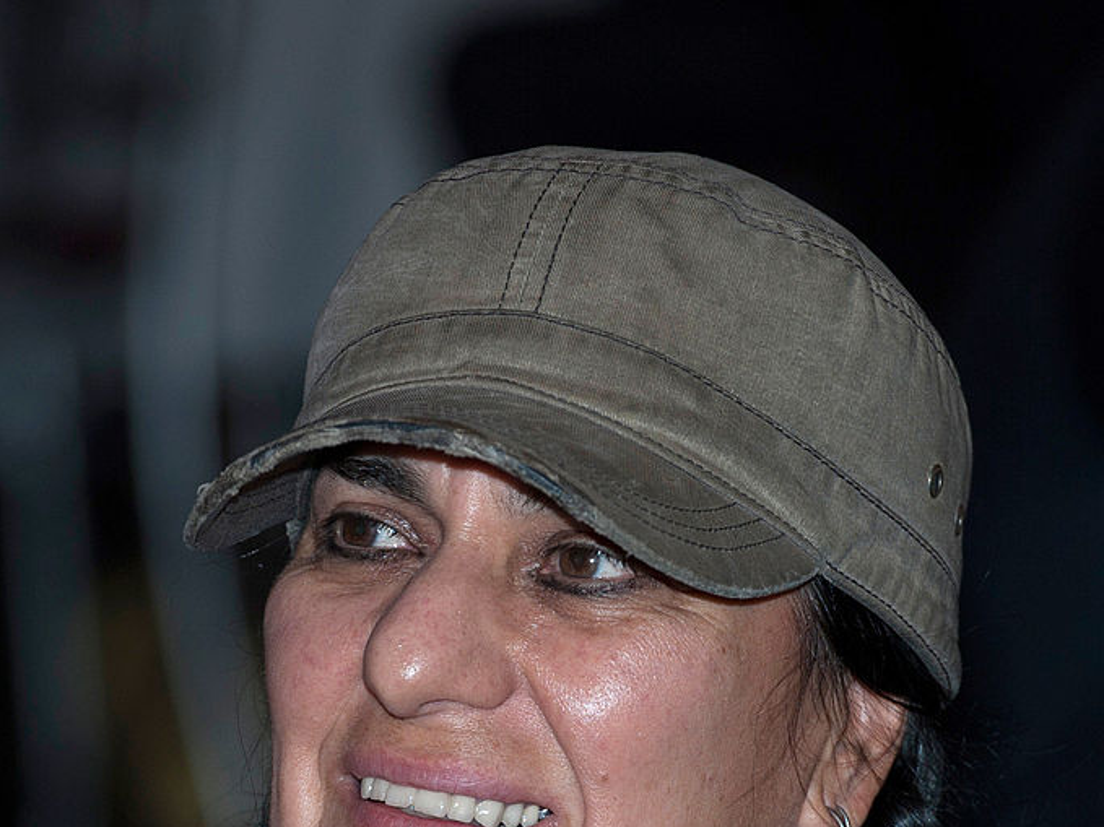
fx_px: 9247
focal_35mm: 290
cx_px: 554
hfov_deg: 6.8
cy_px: 793
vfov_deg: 5.1
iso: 200
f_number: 5.6
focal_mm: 200
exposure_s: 1/100
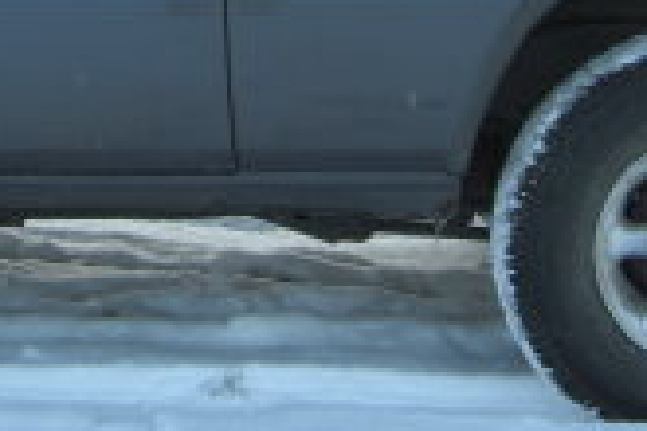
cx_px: 102
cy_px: -165
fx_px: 2750
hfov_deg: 13.3
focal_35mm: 153
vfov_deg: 8.8
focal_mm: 7.9
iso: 100
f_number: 2.8
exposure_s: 1/100
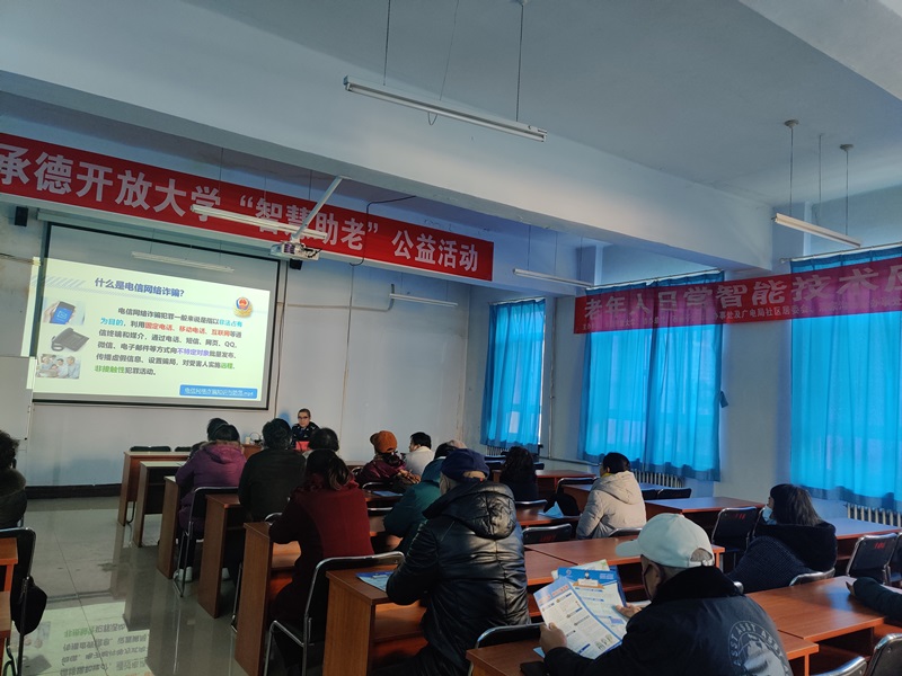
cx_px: 451
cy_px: 338
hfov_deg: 65.3
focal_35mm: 27
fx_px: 704
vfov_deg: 51.4
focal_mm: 4.75
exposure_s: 1/50
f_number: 1.65
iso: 320
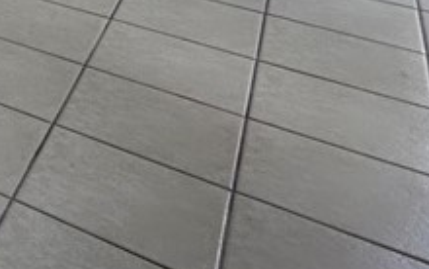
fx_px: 808
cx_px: -433
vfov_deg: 14.4
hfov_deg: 18.7
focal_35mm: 69
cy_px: -326
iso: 50
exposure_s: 1/120
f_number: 2.2
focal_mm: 2.22
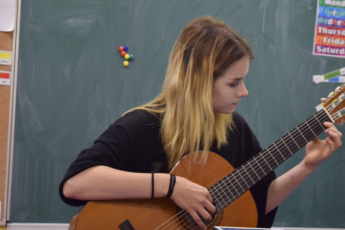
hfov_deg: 21.6
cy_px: 115
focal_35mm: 94
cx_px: 217
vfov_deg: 14.6
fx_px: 901
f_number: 5.3
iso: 900
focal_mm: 48
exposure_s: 1/60
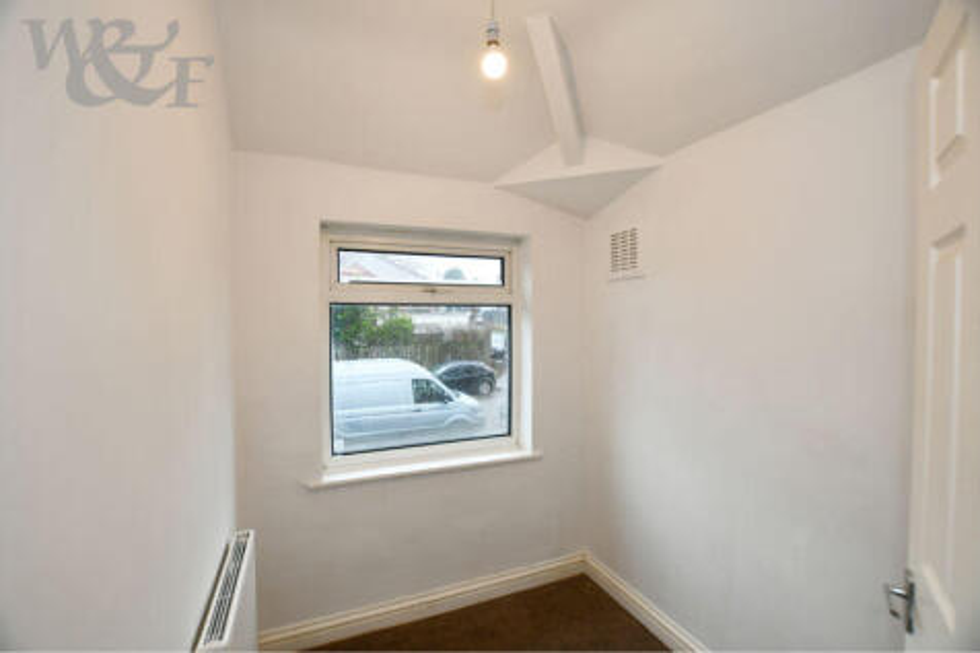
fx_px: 408
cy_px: 326
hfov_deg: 100.4
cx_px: 490
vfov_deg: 77.3
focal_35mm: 15
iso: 200
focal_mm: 10
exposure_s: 1/80
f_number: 4.5
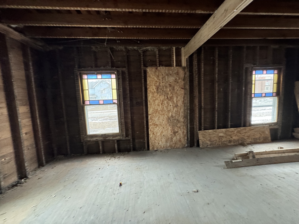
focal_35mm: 14
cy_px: 112
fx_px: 121
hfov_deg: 102.1
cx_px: 150
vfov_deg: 85.7
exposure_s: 1/85
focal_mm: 2.22
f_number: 2.2
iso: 320
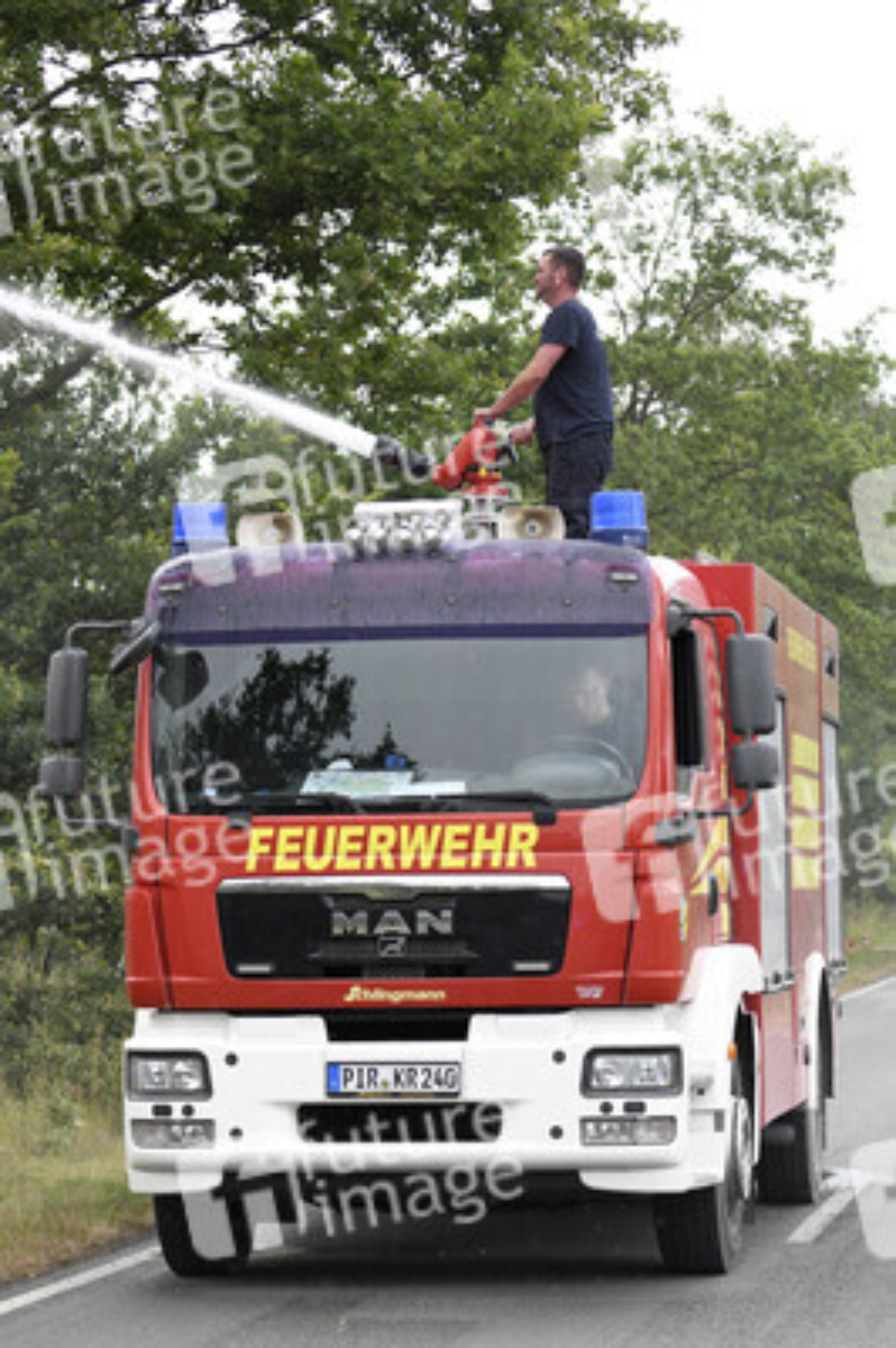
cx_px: 448
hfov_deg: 17.0
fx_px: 2992
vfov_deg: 25.4
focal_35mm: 80
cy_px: 674
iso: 2000
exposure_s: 1/4000
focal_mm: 80
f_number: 5
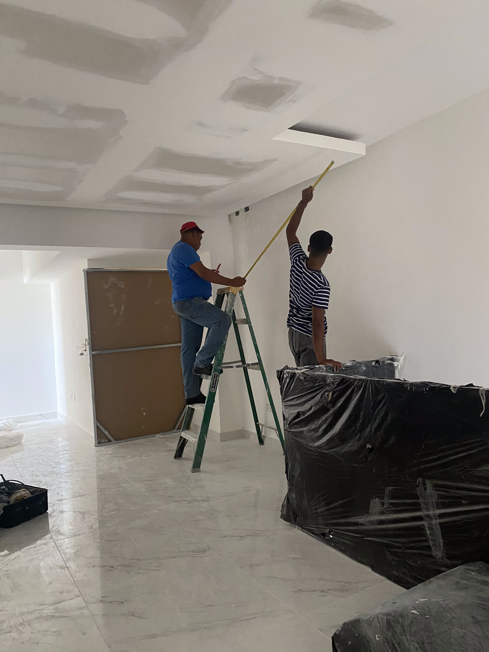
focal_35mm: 26
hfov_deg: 53.1
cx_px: 244
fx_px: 490
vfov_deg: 67.3
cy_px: 326
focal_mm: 4.25
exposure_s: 1/60
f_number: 1.8
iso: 500
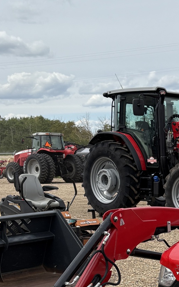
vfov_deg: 25.4
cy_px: 274
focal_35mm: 78
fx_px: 609
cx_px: 224
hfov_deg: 16.0
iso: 50
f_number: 1.6
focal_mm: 5.96
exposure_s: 1/4065
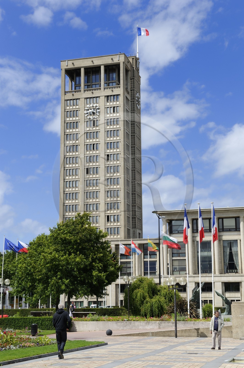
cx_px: 122
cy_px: 184
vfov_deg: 33.4
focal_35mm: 60
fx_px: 611
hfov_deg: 22.6
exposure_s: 1/200
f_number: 14
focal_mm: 60
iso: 200
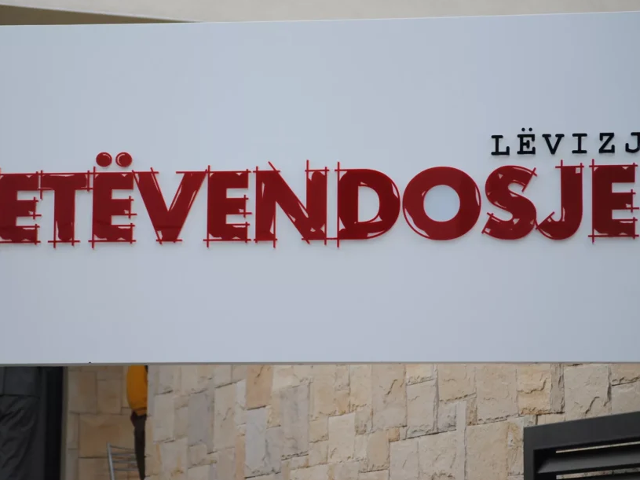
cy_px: 227
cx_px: 288
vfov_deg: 9.5
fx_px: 2884
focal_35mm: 156
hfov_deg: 12.7
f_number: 5
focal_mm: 86
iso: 100
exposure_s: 1/200
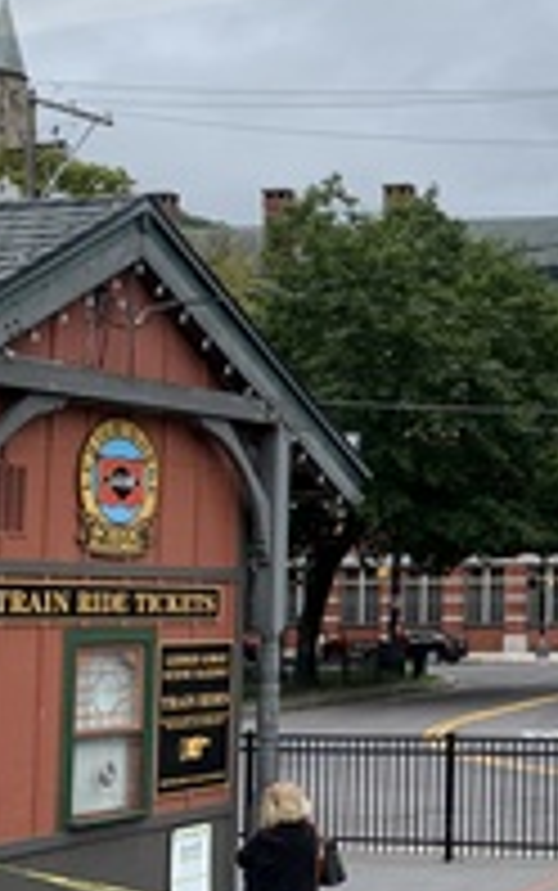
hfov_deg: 16.9
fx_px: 1701
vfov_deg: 29.3
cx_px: 837
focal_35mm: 70
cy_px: 508
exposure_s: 1/856
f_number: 1.8
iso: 25
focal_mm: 4.25
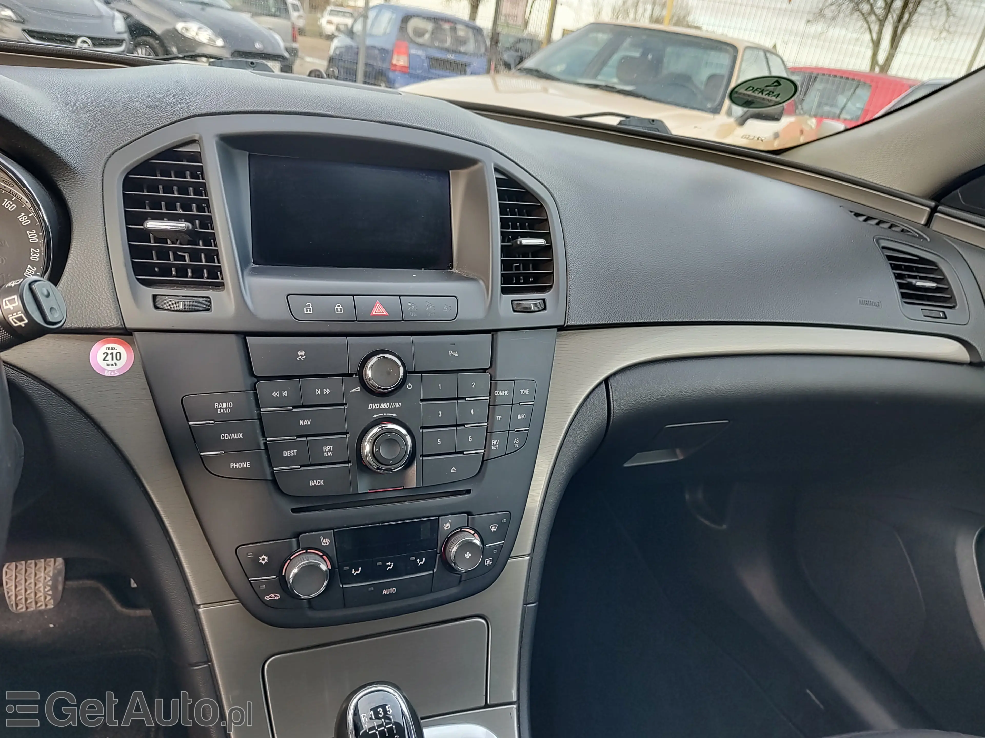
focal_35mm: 23
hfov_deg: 73.9
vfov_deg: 58.9
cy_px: 369
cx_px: 492
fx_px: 654
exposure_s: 1/100
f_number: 1.8
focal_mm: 5.56
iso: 111
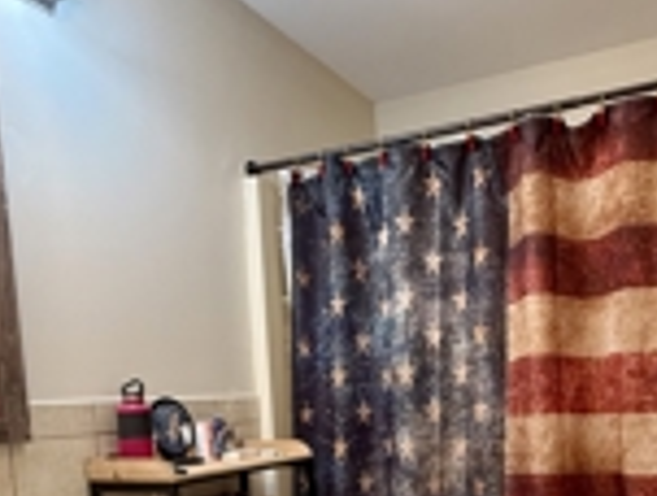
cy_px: 457
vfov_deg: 36.2
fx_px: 704
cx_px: 431
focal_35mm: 37
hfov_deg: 49.3
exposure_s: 1/60
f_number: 2.2
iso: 200
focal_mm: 2.22
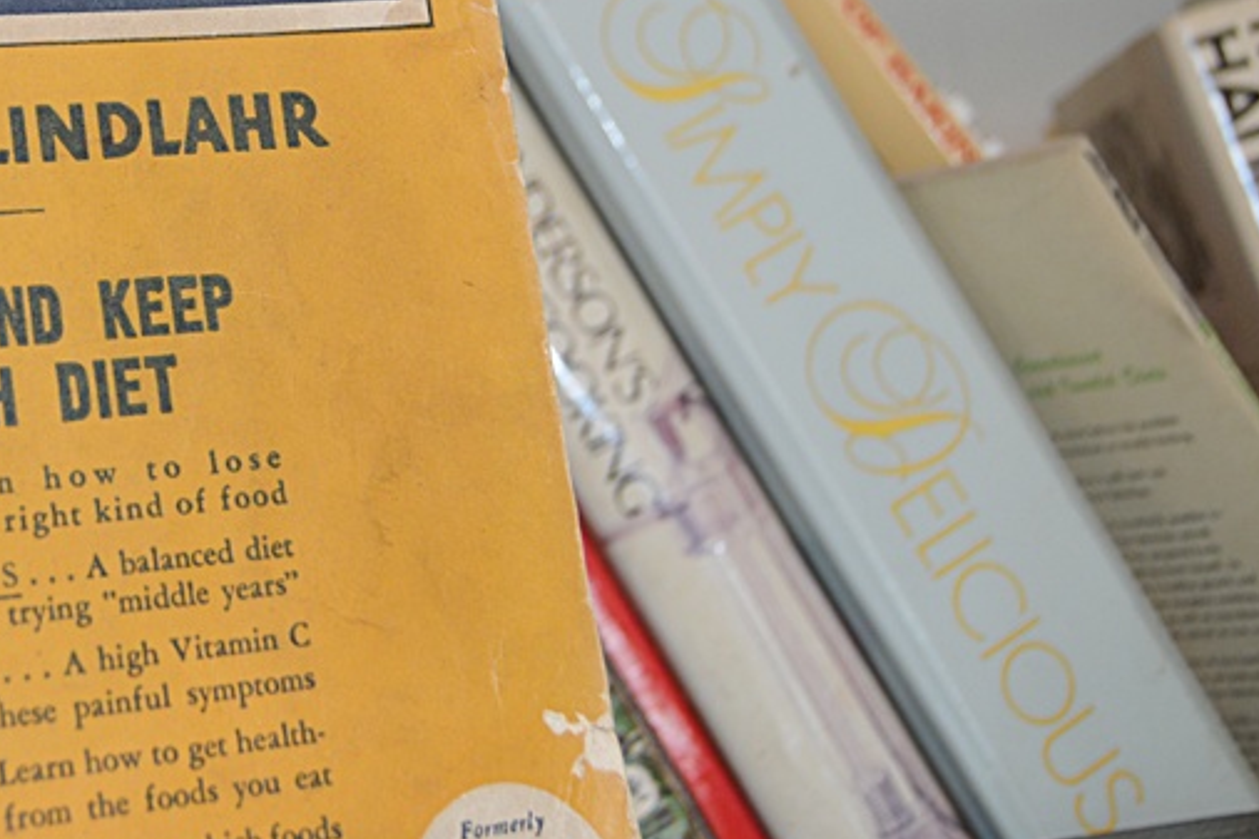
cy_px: 54
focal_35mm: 77
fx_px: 2692
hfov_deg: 25.4
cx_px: 95
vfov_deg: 17.4
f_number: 4
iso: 400
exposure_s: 1/80
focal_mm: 26
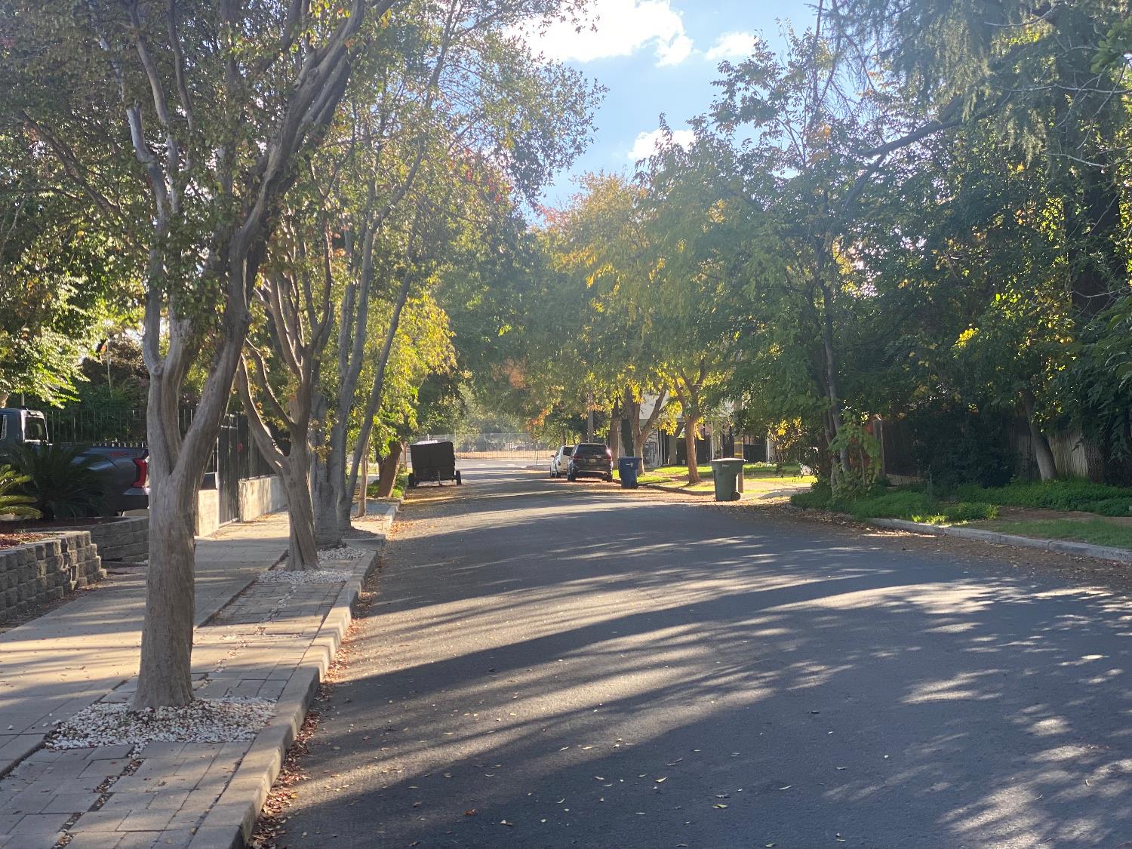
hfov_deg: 36.8
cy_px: 424
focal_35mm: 52
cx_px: 566
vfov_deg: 28.0
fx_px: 1700
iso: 20
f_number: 2
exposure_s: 1/250
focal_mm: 6
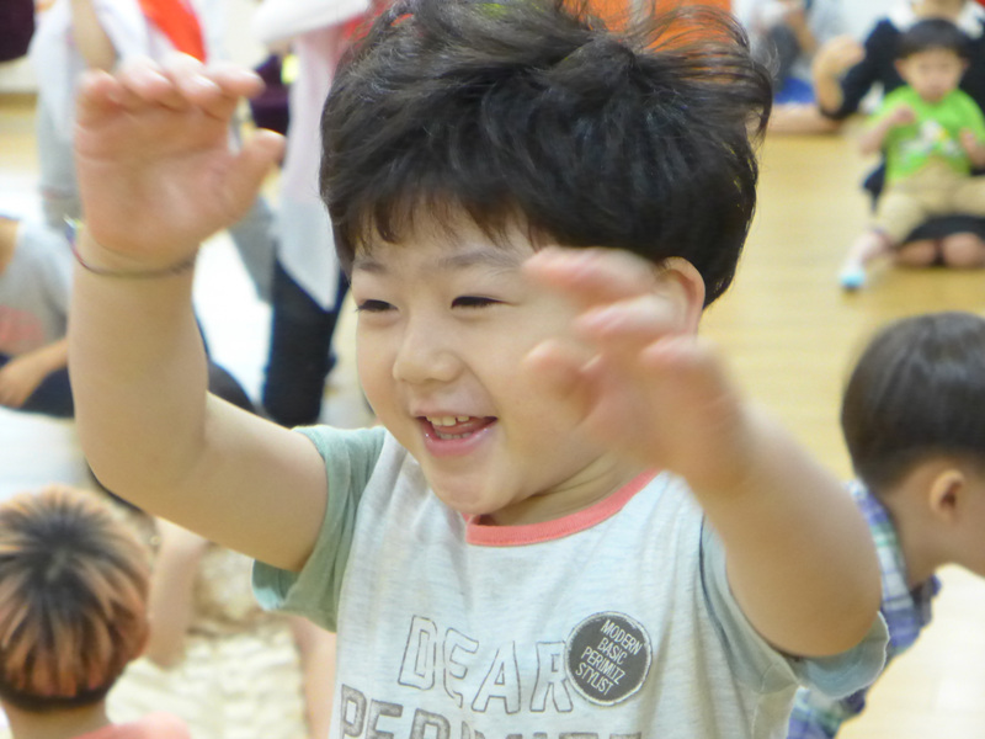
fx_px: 2561
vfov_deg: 16.4
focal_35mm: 90
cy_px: 370
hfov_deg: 21.8
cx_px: 492
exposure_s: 1/250
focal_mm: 17.7
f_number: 2.3
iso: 1600
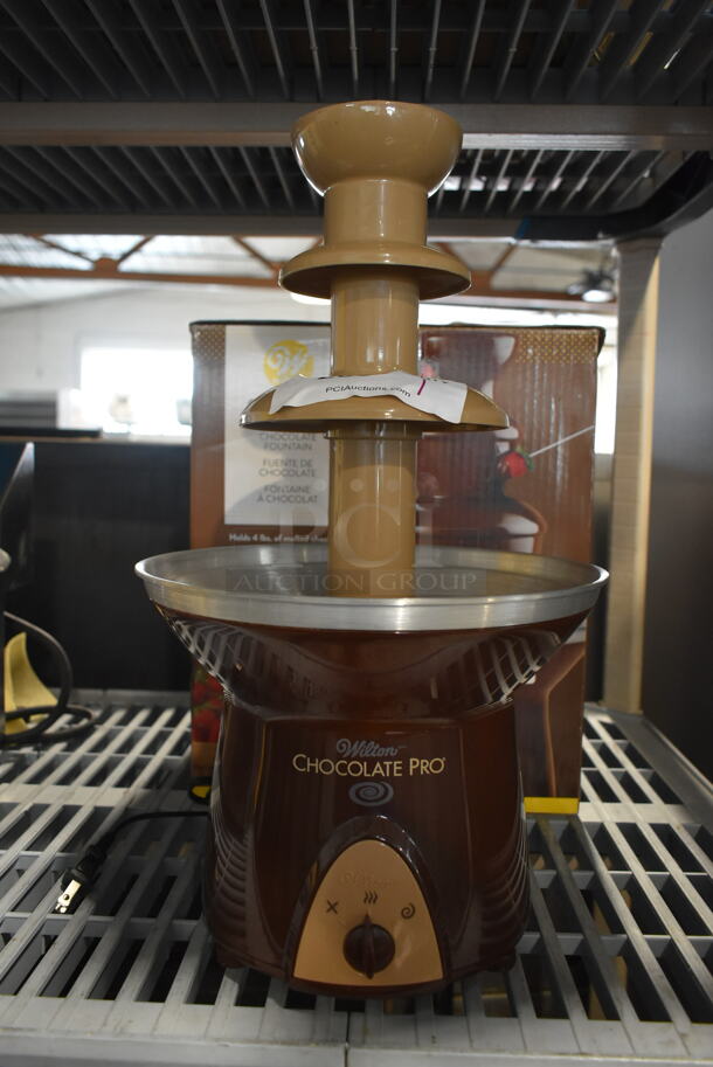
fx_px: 890
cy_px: 534
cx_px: 356
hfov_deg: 43.7
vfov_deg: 61.9
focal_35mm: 30
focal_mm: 20
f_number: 4
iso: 1800
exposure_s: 1/60
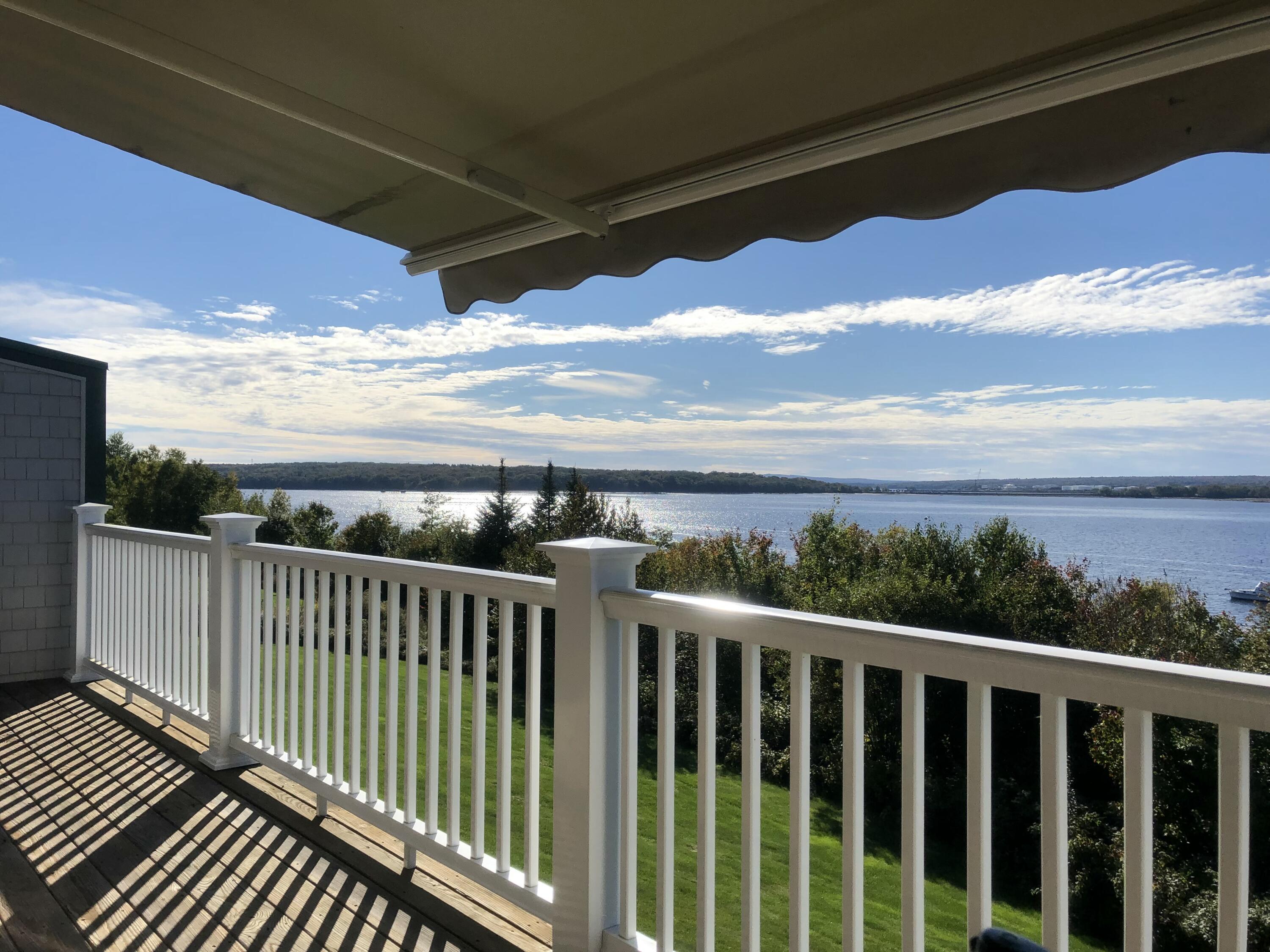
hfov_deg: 63.4
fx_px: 1027
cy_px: 476
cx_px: 635
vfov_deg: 49.7
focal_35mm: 28
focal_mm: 3.99
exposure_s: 1/4878
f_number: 1.8
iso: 20
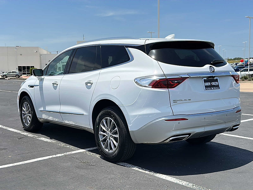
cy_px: 95
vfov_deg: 37.7
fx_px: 278
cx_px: 126
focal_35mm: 38
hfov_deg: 49.0
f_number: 1.78
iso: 80
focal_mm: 6.86
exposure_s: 1/6289
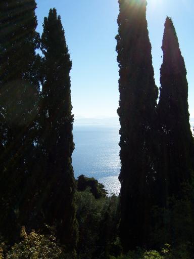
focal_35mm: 36
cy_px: 130
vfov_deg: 51.4
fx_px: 269
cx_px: 97
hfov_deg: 39.7
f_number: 4.8
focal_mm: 6
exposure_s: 1/750
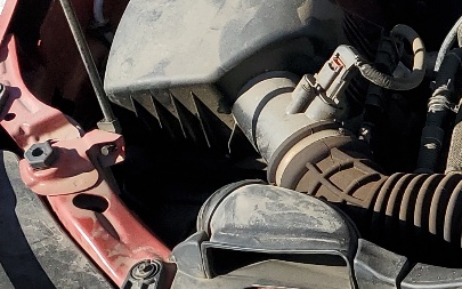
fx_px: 1372
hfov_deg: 16.6
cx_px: 780
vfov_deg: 11.9
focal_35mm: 109
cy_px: 266
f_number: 1.5
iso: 50
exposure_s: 1/2000
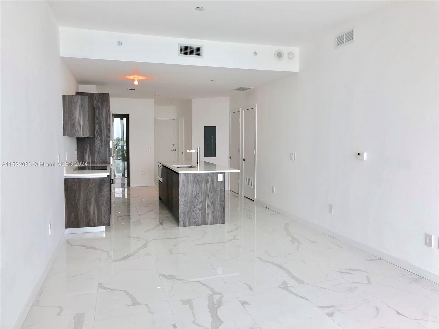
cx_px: 220
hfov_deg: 63.4
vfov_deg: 49.7
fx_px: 355
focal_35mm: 28
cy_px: 164
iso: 20
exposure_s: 1/122
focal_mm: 4
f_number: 1.8
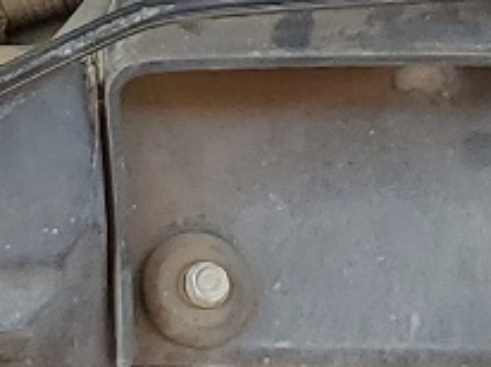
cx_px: -267
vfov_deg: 6.7
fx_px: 2862
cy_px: -736
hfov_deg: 9.5
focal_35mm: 202
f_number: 1.5
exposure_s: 1/526
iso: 50
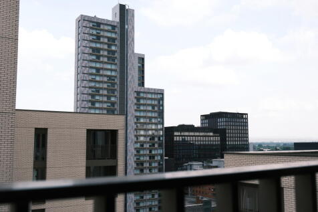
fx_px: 318
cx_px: 159
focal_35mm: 36
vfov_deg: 36.8
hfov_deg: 53.1
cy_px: 106
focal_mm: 24.2
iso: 125
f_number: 5
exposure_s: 1/210
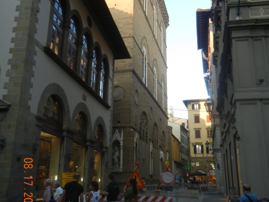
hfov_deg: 45.8
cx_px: 137
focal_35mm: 41
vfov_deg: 35.1
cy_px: 87
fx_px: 318
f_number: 3.5
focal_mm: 5.4
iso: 160
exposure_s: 1/147
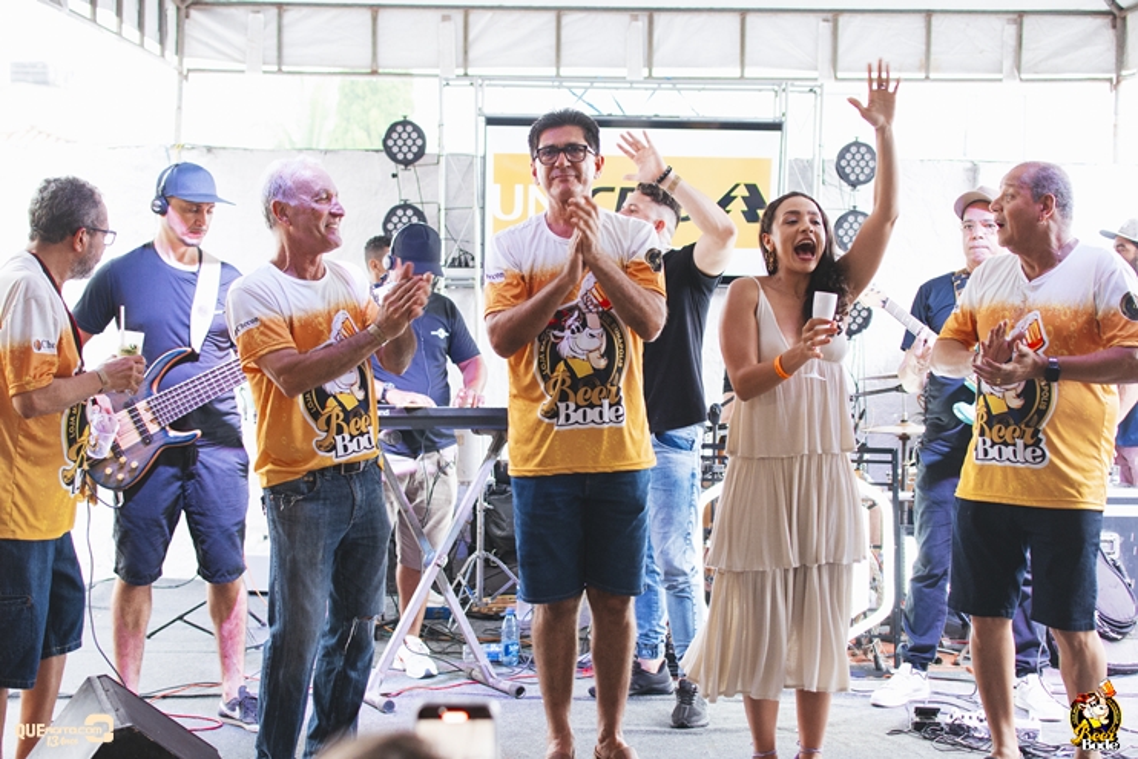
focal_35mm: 52
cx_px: 569
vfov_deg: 25.8
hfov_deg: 37.8
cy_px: 380
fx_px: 1660
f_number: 3.2
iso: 1600
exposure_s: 1/250
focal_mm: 35
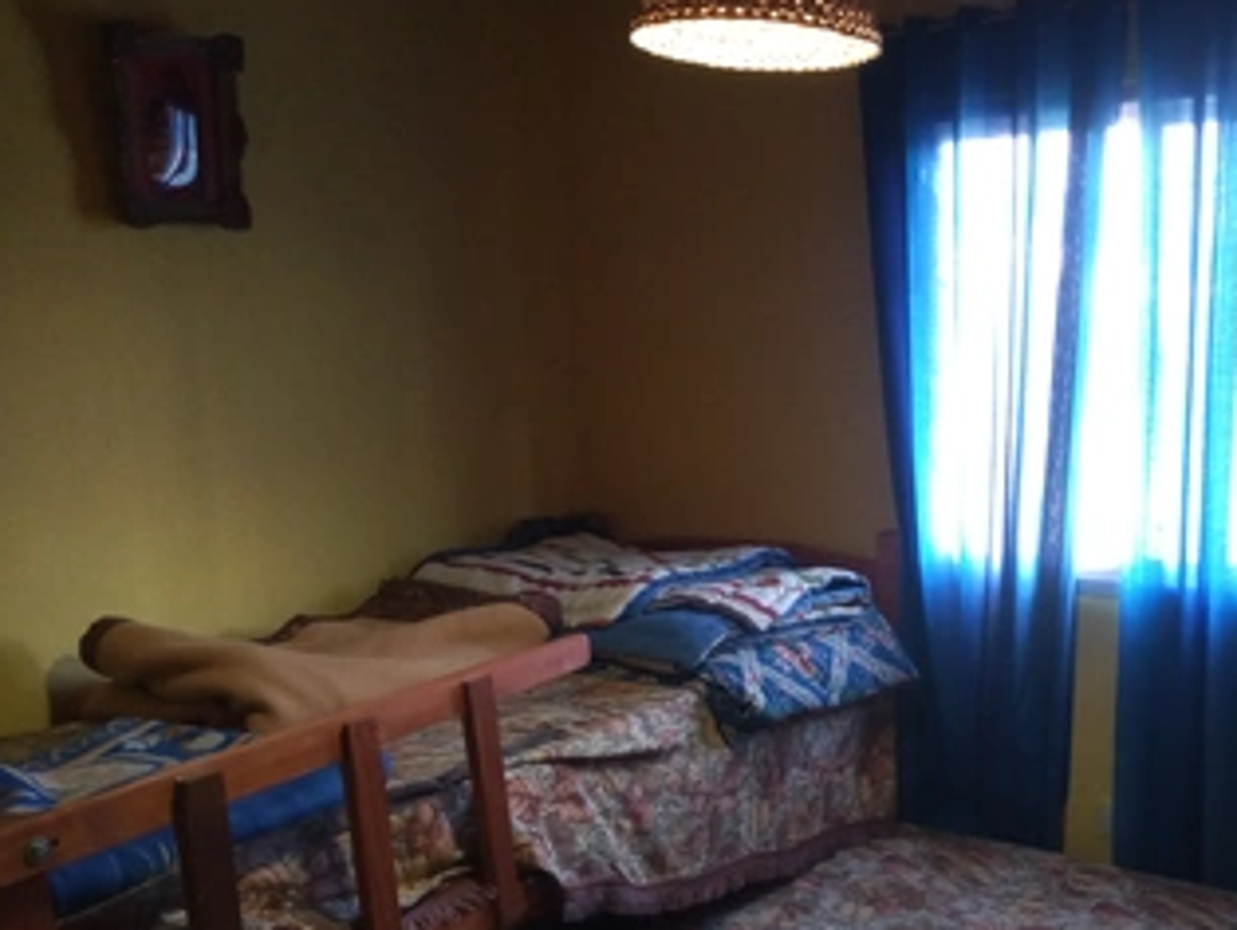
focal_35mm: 28
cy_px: 631
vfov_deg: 48.8
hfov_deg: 62.0
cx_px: 812
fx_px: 1001
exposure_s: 1/33.3
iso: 463
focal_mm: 3.54
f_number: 2
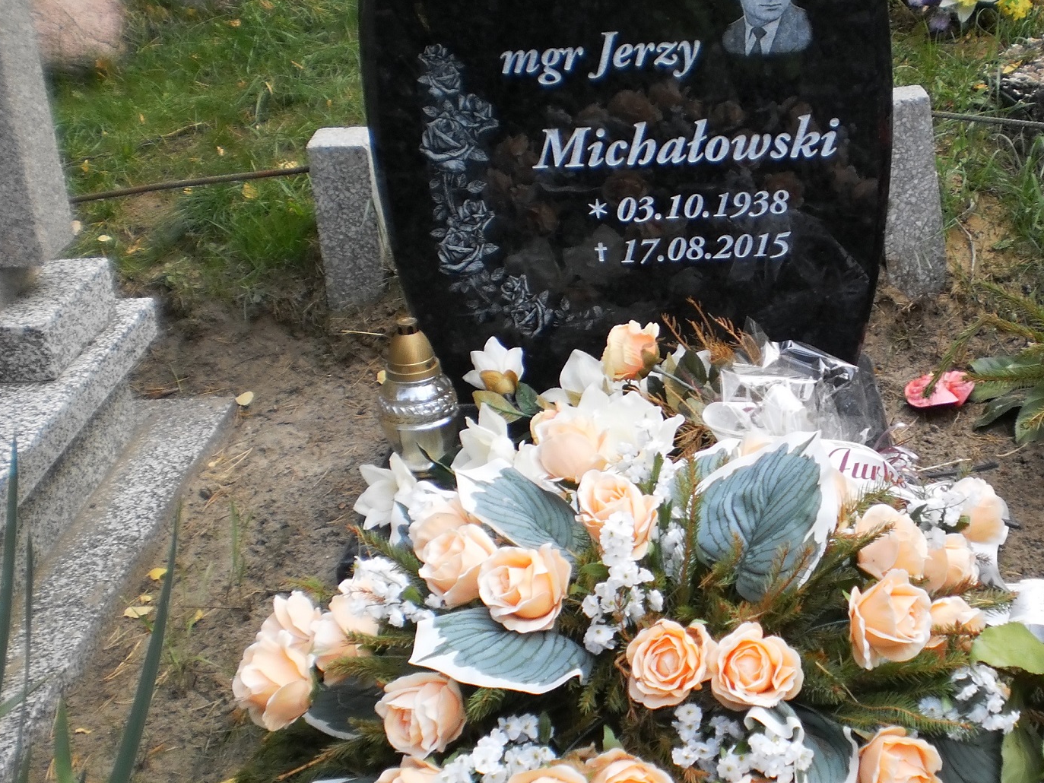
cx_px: 737
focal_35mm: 51
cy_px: 333
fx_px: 1538
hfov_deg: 36.9
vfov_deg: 28.5
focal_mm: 6.3
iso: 100
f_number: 3.1
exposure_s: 1/160
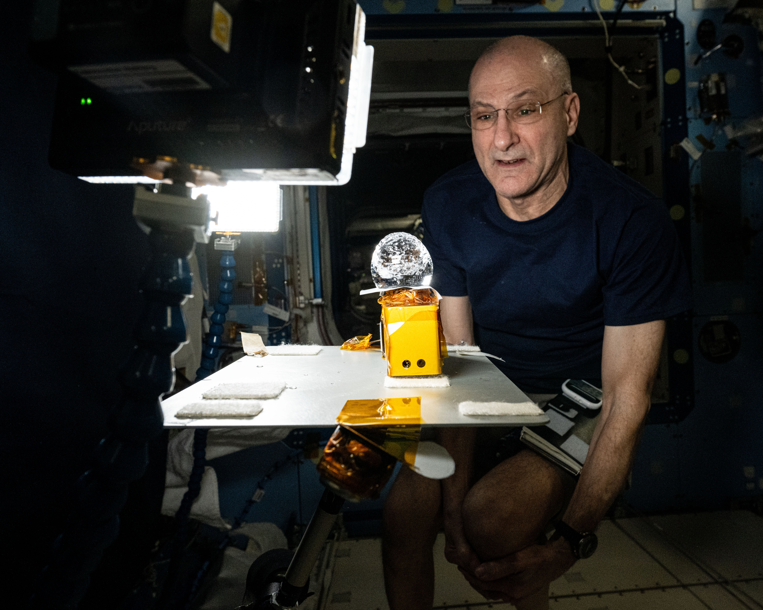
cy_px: 303
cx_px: 417
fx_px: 632
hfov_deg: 62.1
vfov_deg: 51.5
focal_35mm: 28
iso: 2500
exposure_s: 1/320
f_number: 8
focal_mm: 24
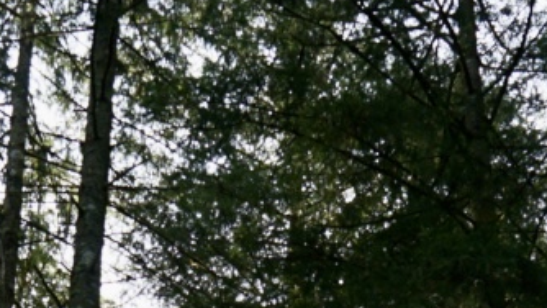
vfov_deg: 8.0
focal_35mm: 142
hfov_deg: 15.1
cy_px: 719
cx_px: 149
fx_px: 2060
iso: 100
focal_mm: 28
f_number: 6.3
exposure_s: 1/80
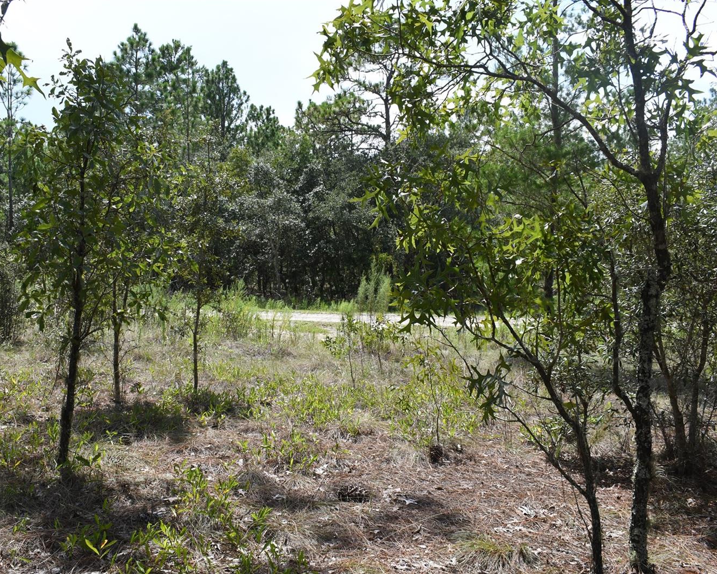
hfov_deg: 52.7
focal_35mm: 34
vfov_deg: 43.4
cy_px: 286
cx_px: 318
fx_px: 721
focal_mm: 20
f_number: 11
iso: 500
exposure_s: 1/500
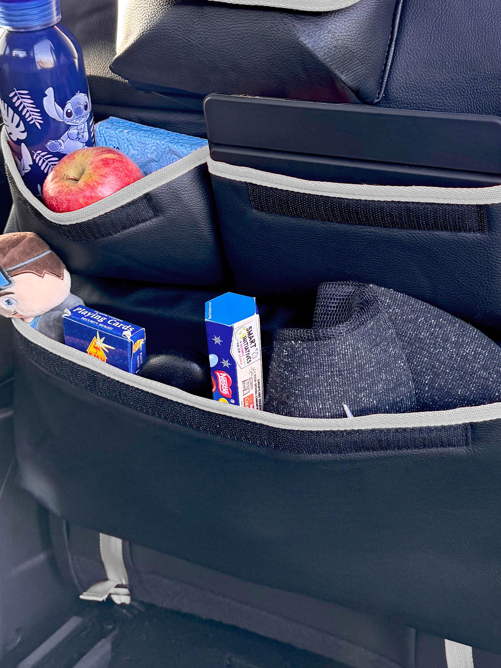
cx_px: 296
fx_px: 810
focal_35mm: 42
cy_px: 185
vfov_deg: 43.6
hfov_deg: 34.3
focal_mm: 6.86
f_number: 1.78
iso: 100
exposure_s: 1/121
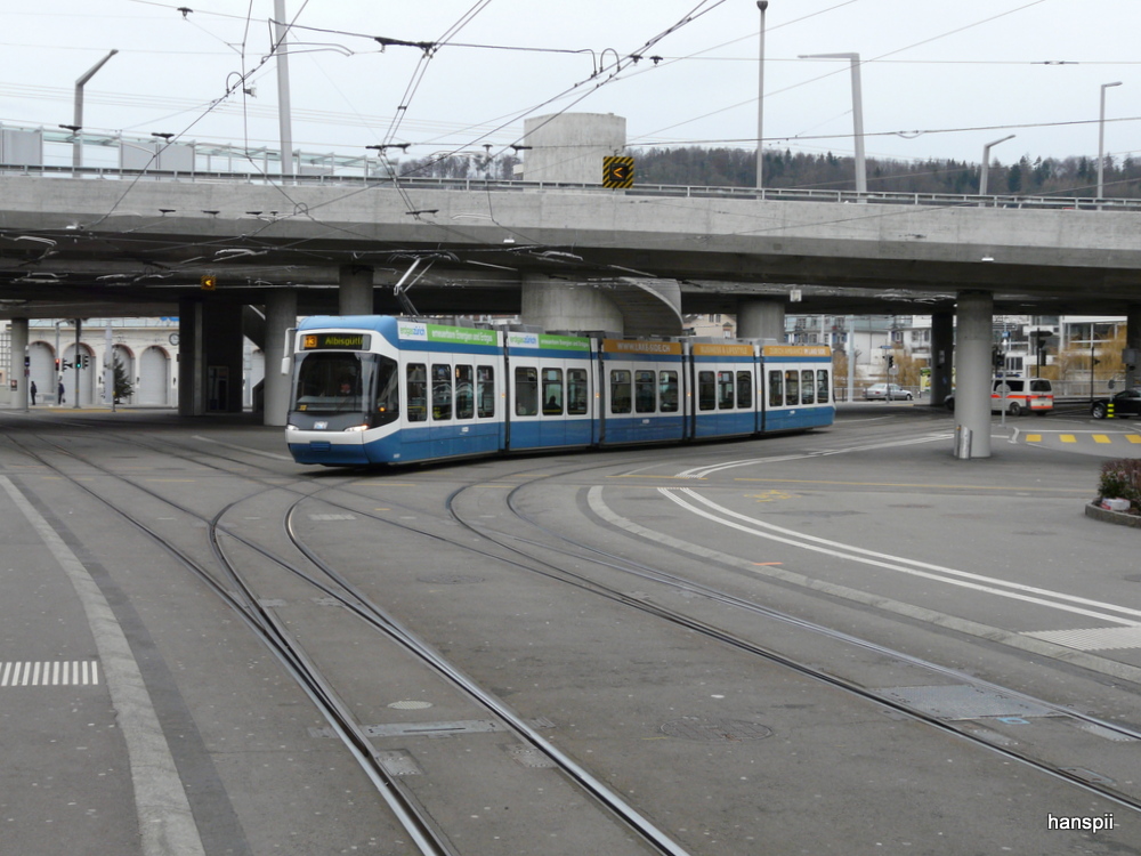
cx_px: 570
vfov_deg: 29.7
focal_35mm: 49
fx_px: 1615
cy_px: 428
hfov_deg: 38.9
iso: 160
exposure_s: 1/160
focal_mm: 8.1
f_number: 4
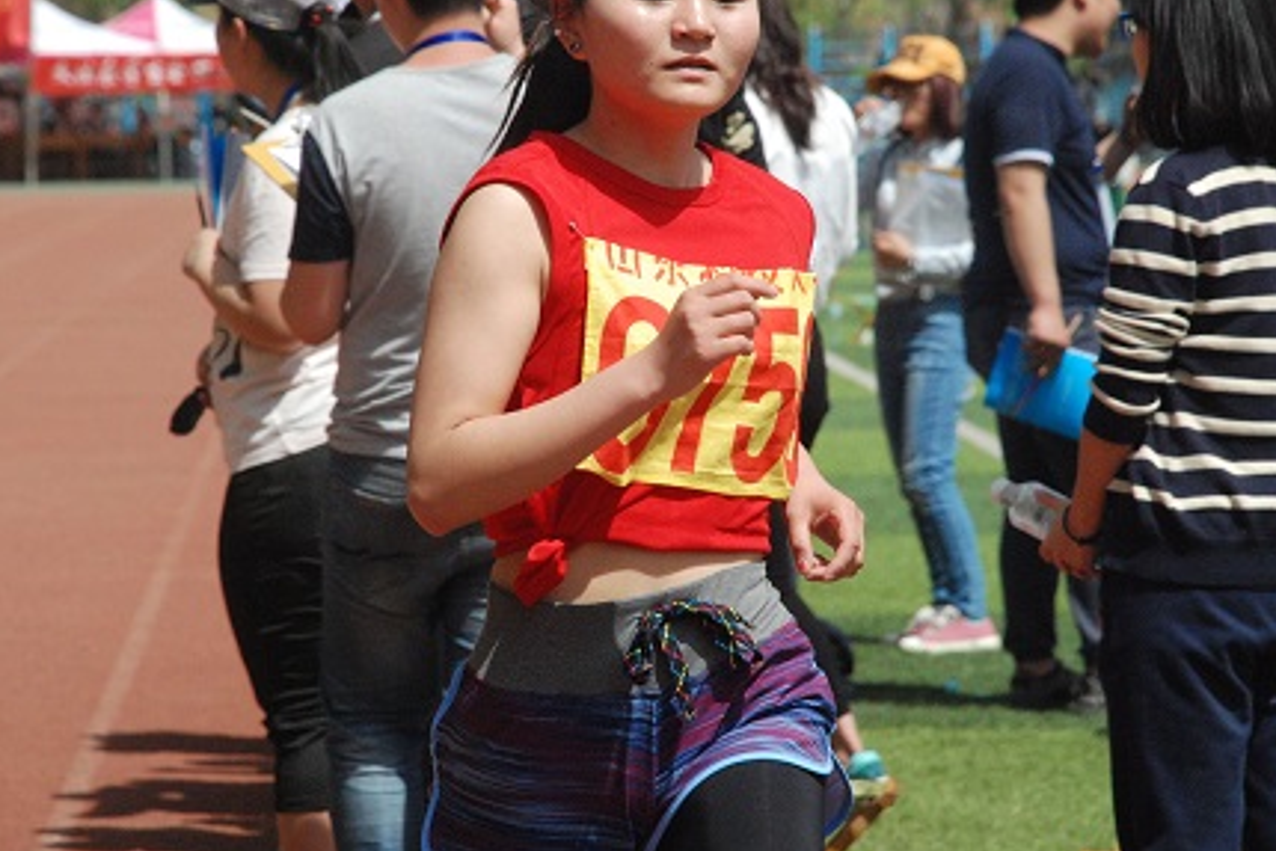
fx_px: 8352
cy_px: 365
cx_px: 641
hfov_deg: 8.7
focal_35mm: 236
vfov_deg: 5.8
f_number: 11
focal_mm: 135
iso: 1600
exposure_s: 1/1600
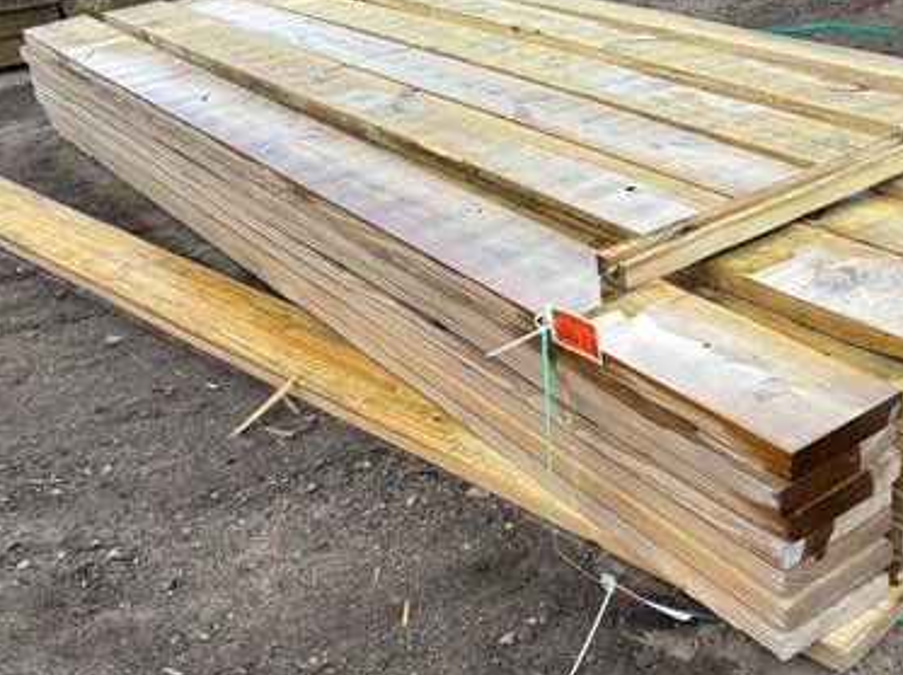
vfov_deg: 32.6
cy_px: 444
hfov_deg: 42.0
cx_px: 645
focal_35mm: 44
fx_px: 1147
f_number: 1.6
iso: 50
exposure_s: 1/394
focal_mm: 5.96
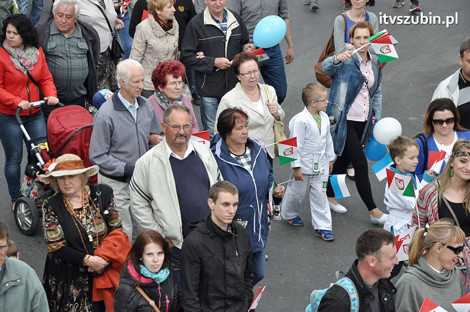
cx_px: 235
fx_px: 1917
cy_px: 156
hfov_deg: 14.0
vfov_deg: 9.3
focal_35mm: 147
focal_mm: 98
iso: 1250
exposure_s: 1/800
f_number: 7.1
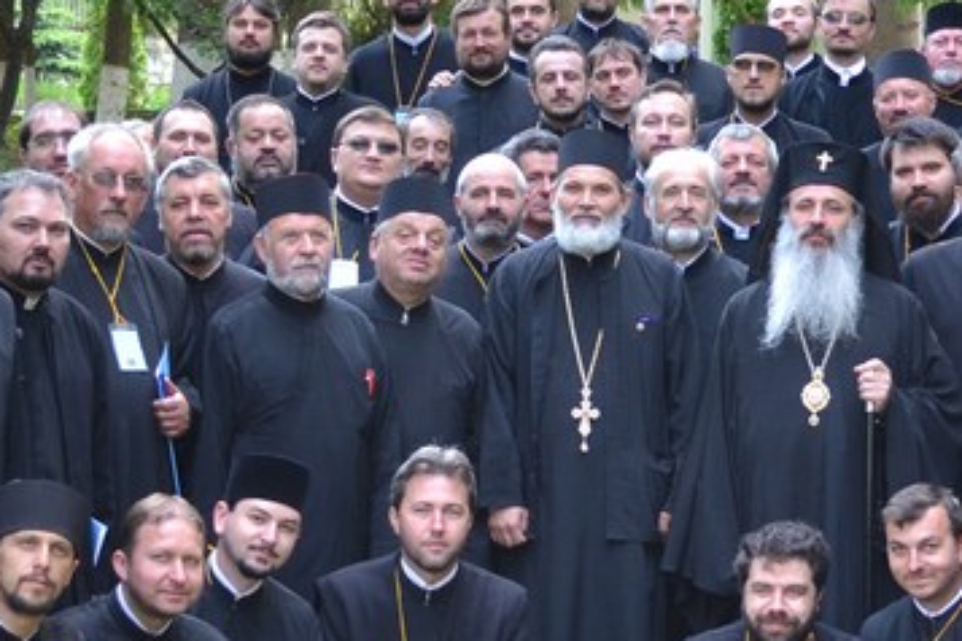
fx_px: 3500
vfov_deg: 10.5
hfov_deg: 15.6
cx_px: 649
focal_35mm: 131
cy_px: 283
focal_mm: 26
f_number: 5
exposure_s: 1/80
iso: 400
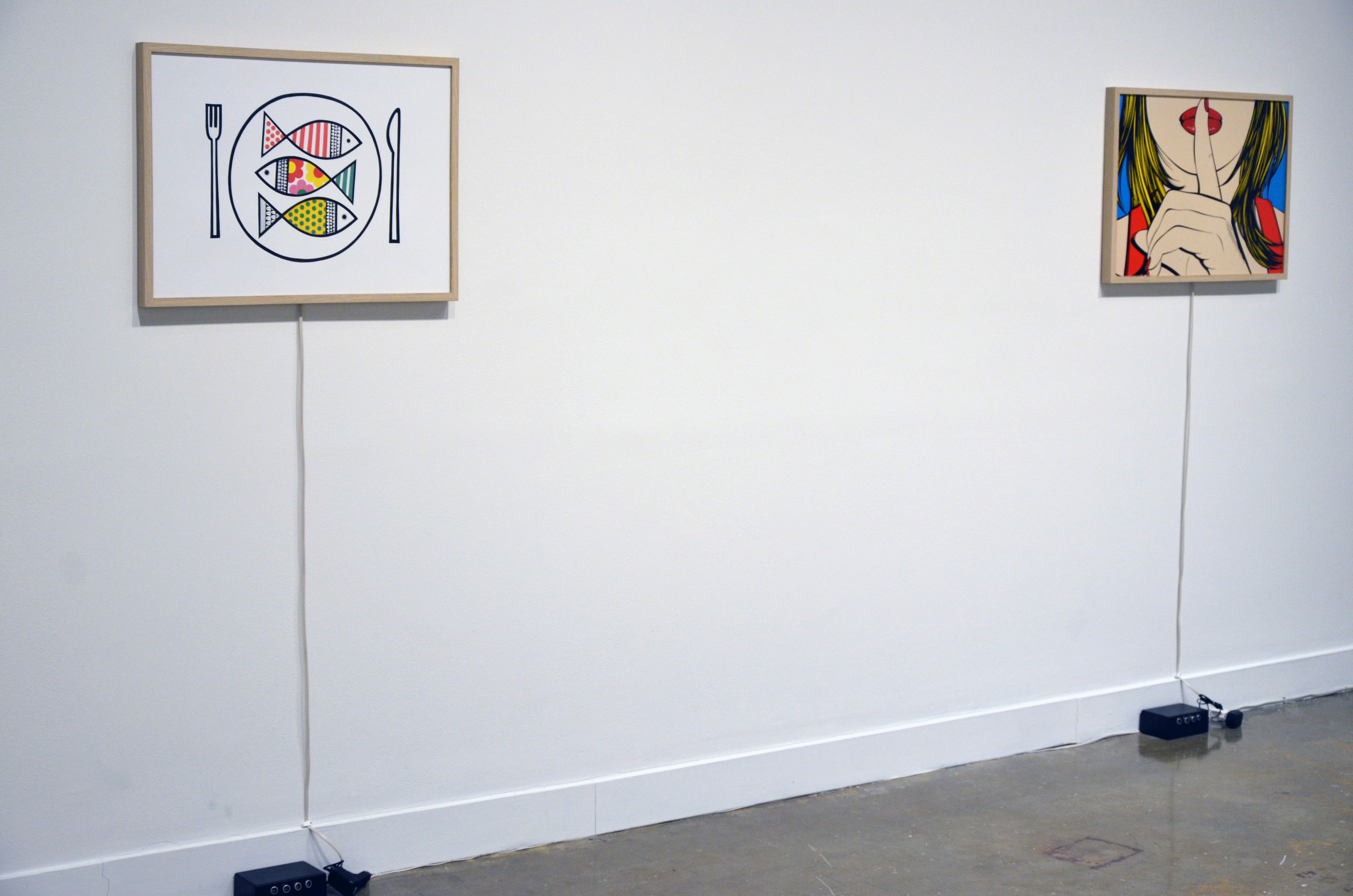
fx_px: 2250
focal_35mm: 60
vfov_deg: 22.5
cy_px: 448
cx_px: 676
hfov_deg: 33.5
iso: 800
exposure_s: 1/40
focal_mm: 40
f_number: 4.5
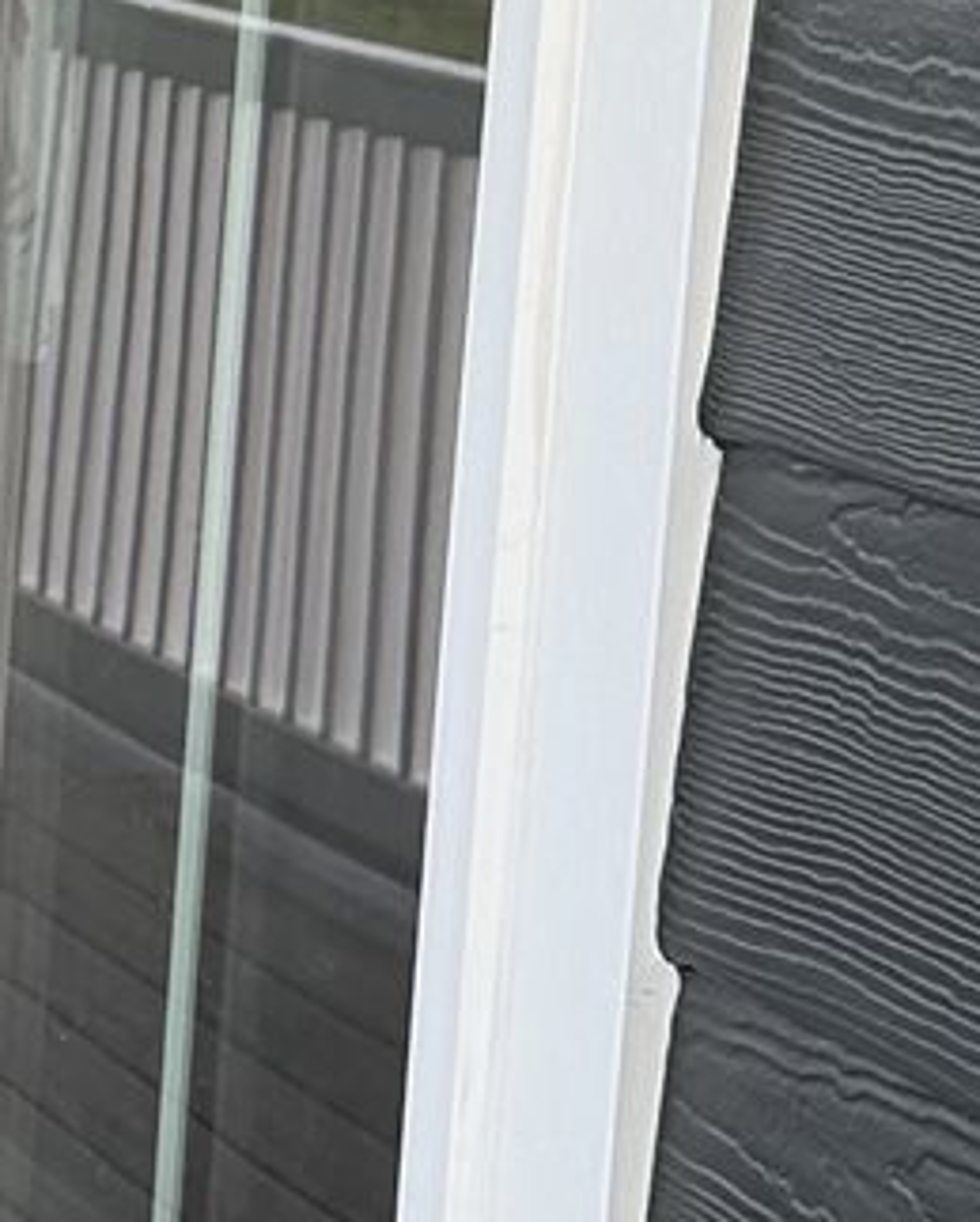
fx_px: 6046
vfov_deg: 11.5
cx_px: -1604
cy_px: 647
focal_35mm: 167
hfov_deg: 8.3
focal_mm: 6.76
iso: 100
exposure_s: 1/1005
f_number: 1.78
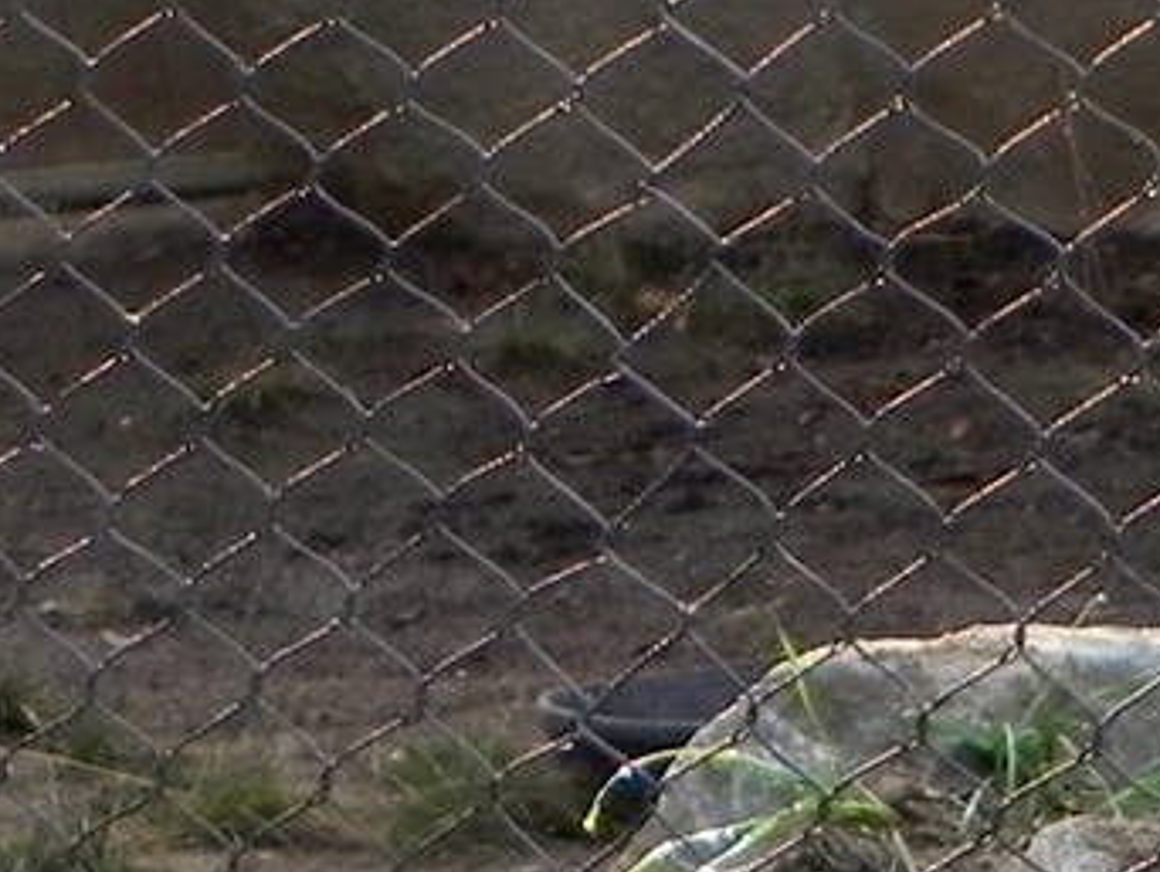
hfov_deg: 7.1
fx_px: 9088
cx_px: 2215
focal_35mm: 271
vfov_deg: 5.5
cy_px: 397
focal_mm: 10.3
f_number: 3.5
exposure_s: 1/100
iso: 160
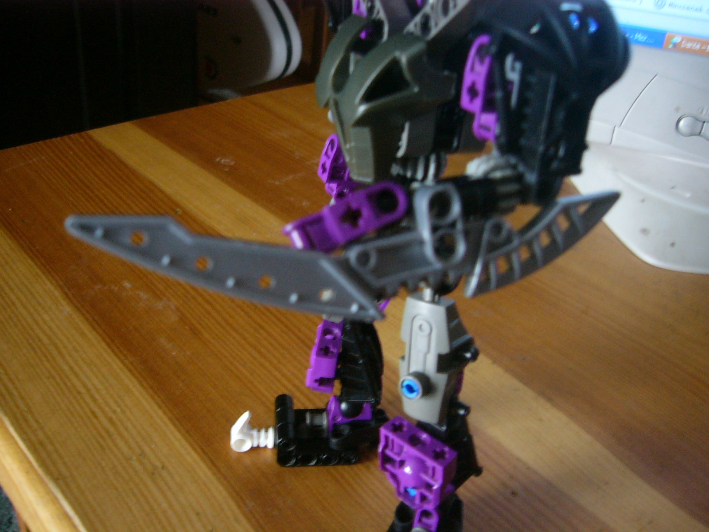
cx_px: 354
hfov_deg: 52.6
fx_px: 717
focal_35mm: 35
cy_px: 266
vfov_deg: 40.7
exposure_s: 1/8
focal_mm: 5.8
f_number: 2.8
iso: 200
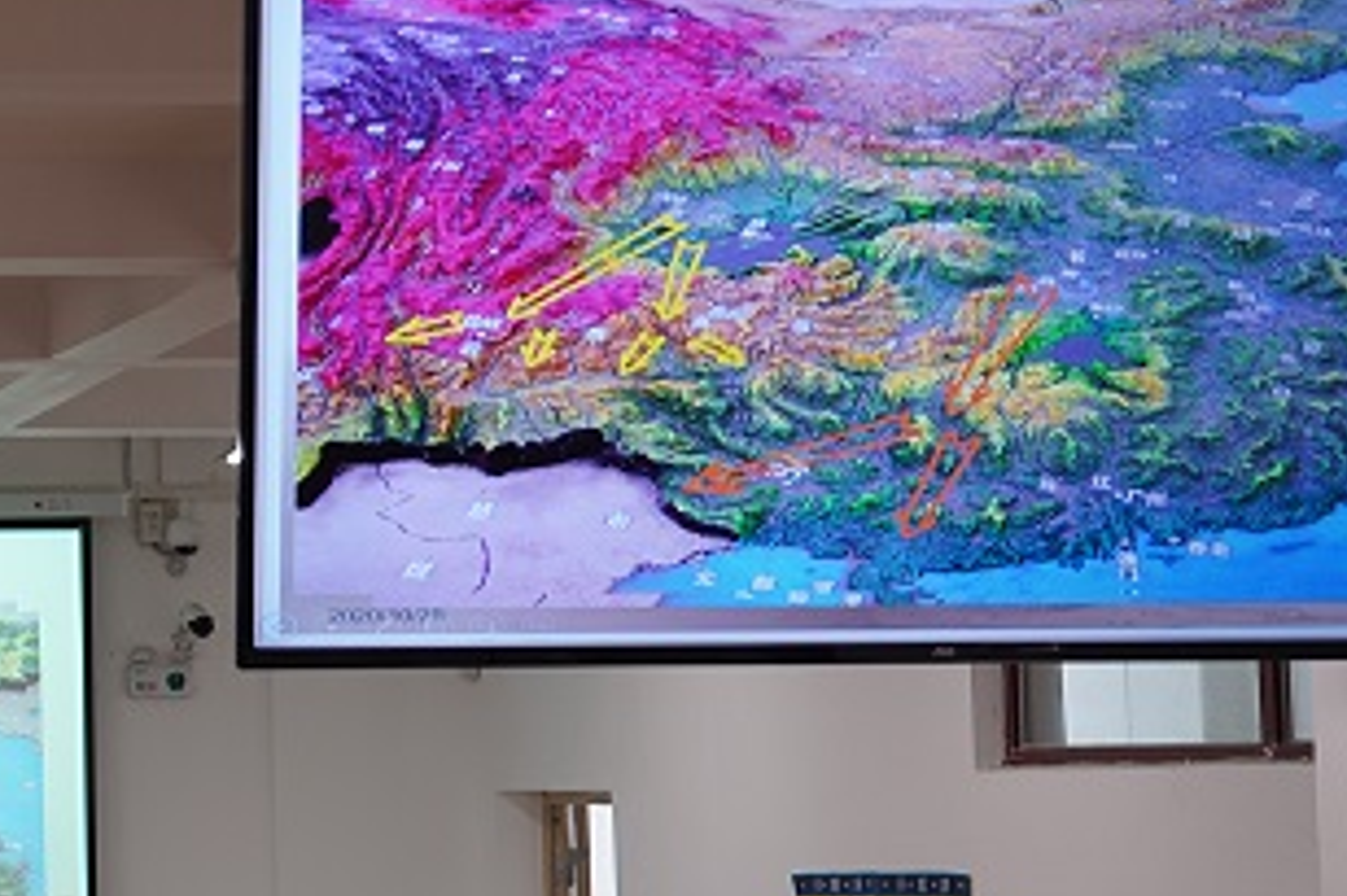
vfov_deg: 12.3
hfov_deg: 17.5
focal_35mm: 111
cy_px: 424
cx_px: -289
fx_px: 4151
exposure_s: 1/40
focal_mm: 38
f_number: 4
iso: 160
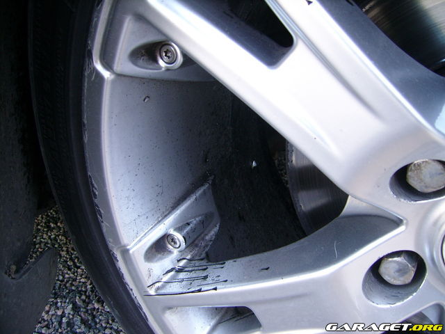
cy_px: 167
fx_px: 450
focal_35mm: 35
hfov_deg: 52.6
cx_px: 222
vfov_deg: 40.7
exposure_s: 1/54
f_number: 2.8
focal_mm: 5.95
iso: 100
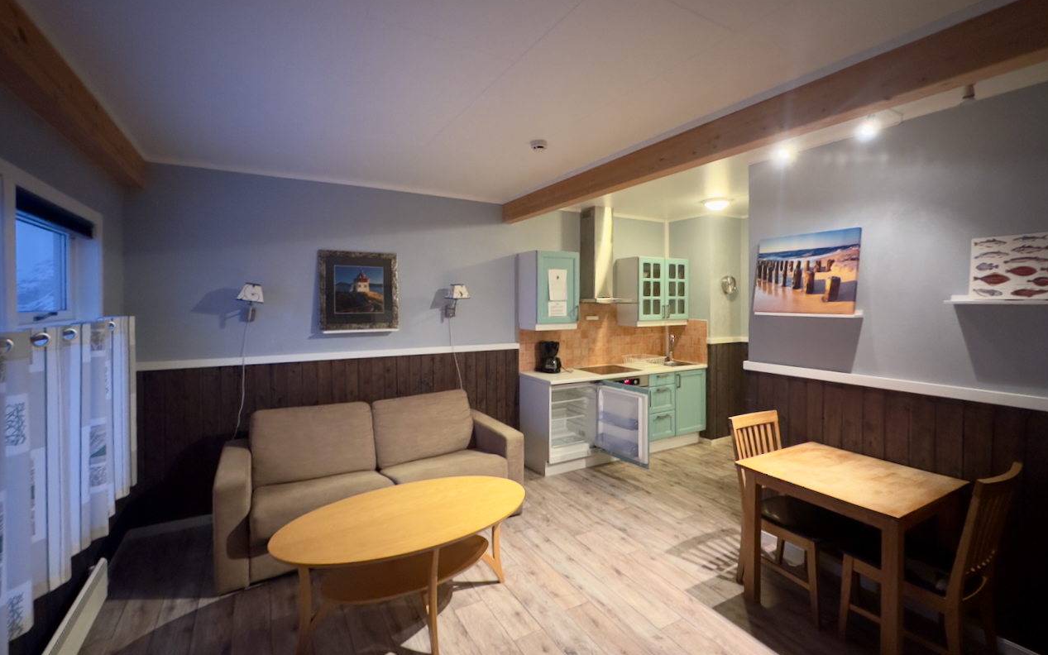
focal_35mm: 15
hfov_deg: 101.5
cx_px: 529
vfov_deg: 74.8
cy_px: 339
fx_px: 428
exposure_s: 1/34
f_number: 2.2
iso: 800
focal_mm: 2.22
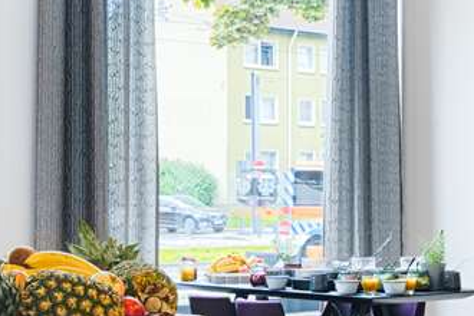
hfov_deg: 20.0
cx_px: 426
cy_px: 189
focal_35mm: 100
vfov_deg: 13.7
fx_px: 1317
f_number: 8
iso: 100
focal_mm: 22
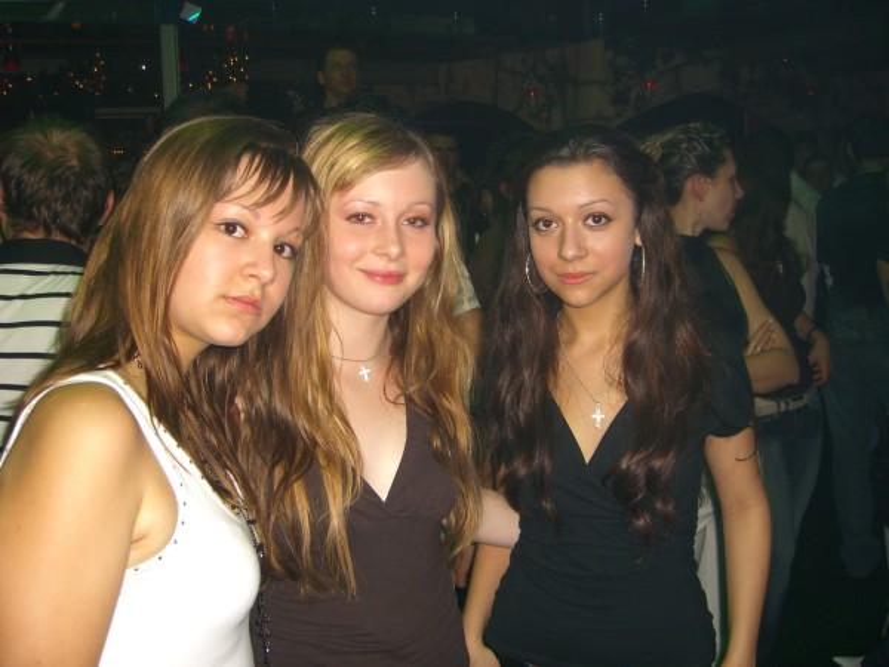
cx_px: 444
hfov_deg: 49.0
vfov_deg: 37.7
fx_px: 976
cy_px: 334
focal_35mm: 38
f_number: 2.8
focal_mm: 7.9
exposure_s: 1/60
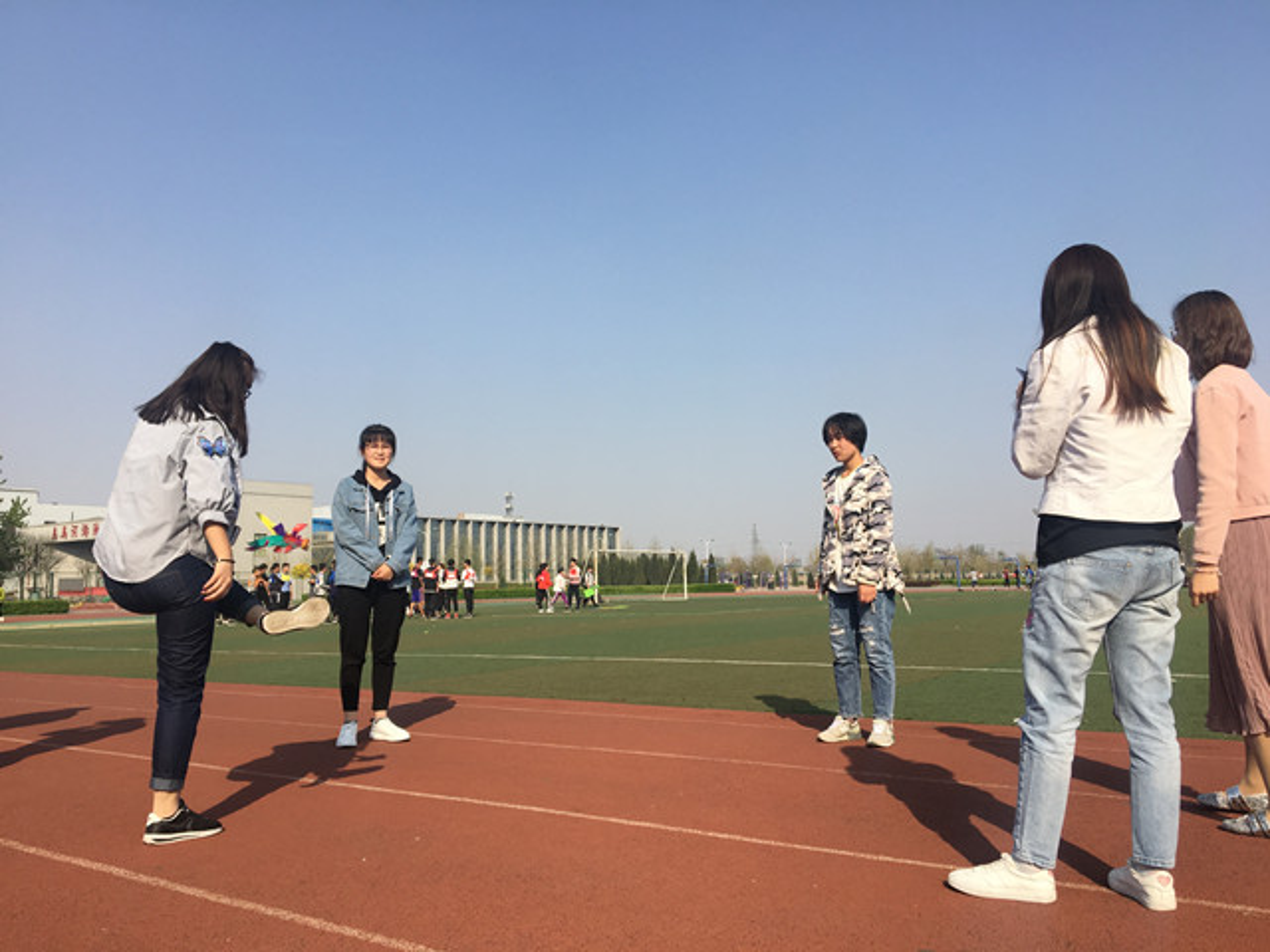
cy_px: 476
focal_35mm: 29
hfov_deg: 61.7
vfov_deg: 48.2
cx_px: 635
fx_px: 1064
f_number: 2.2
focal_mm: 4.15
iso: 25
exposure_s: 1/1672
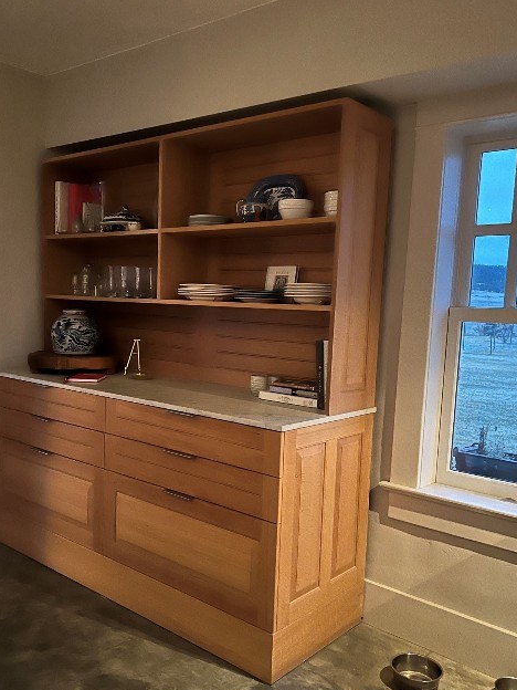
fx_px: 637
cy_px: 362
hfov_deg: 44.1
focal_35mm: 32
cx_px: 226
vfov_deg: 56.8
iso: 640
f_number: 1.5
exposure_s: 1/11
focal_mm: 5.7
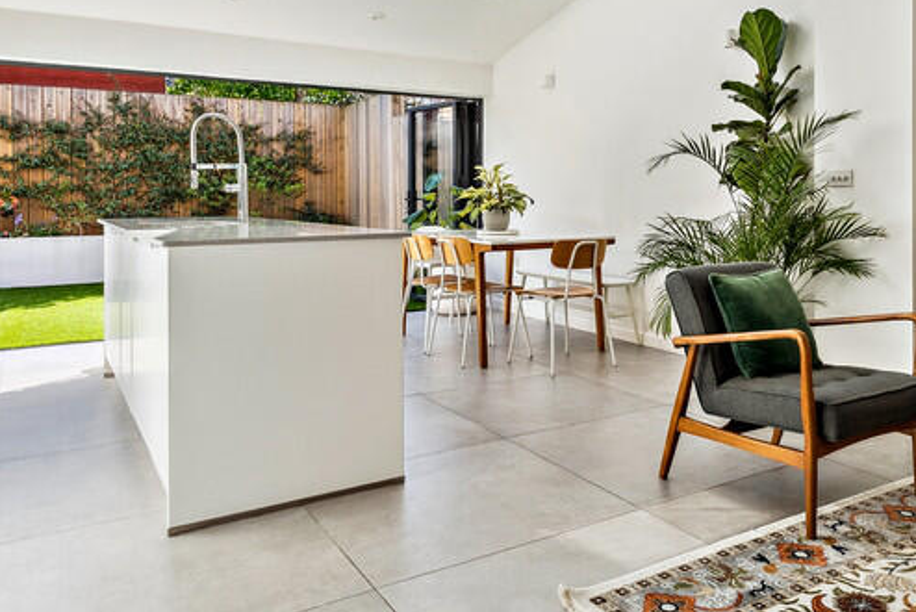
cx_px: 590
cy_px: 194
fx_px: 738
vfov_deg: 44.2
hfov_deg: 62.5
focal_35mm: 29
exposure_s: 1/80
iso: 200
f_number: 9
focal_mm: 14
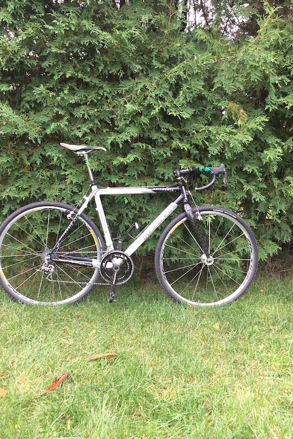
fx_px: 378
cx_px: 138
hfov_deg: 42.3
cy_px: 225
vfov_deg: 60.3
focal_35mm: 31
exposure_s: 1/120
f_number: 2.2
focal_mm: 4.15
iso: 40
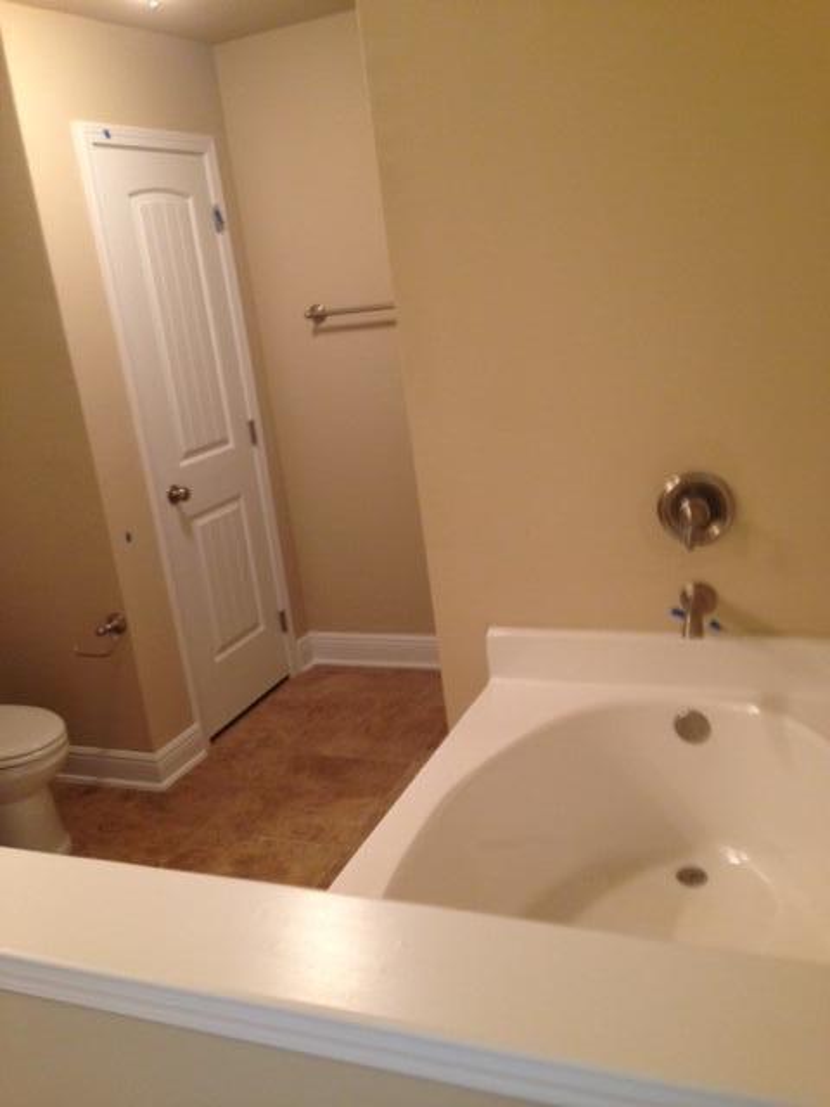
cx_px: 415
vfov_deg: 55.4
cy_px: 554
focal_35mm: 33
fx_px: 1055
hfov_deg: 42.9
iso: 125
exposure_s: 1/20
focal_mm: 4.12
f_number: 2.4
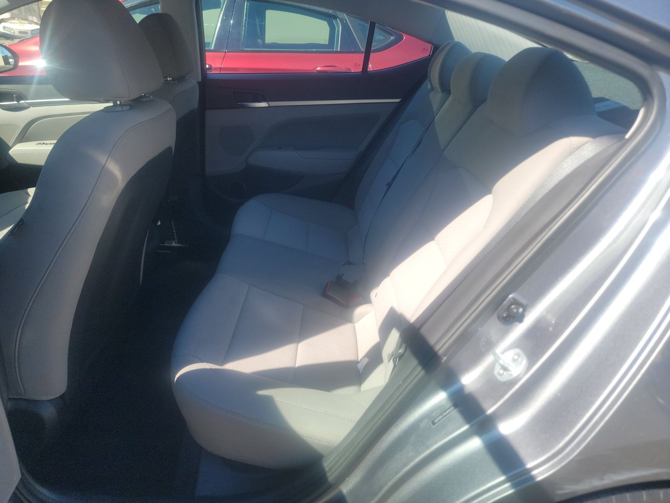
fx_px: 465
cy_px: 252
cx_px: 335
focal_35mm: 24
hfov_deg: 71.6
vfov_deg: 56.8
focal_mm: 6.7
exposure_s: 1/214
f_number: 1.8
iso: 50
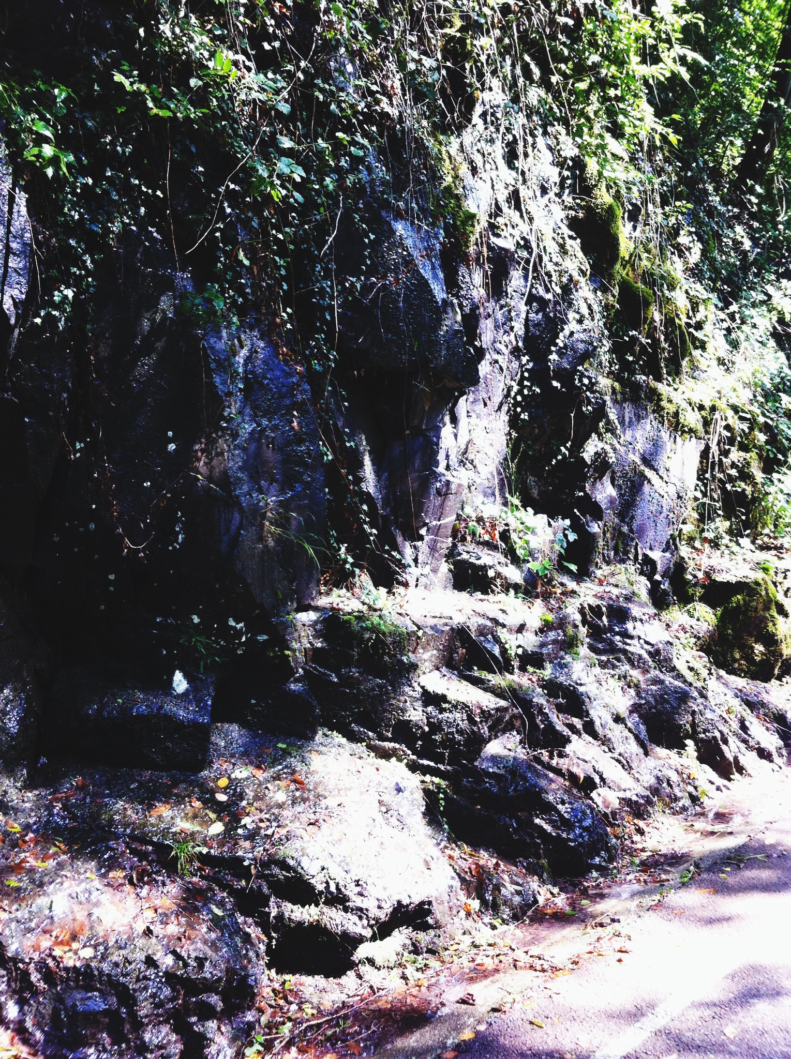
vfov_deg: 52.7
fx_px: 1069
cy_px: 530
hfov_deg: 40.6
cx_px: 396
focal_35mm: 35
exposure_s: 1/60
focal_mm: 3.85
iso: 100
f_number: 2.8
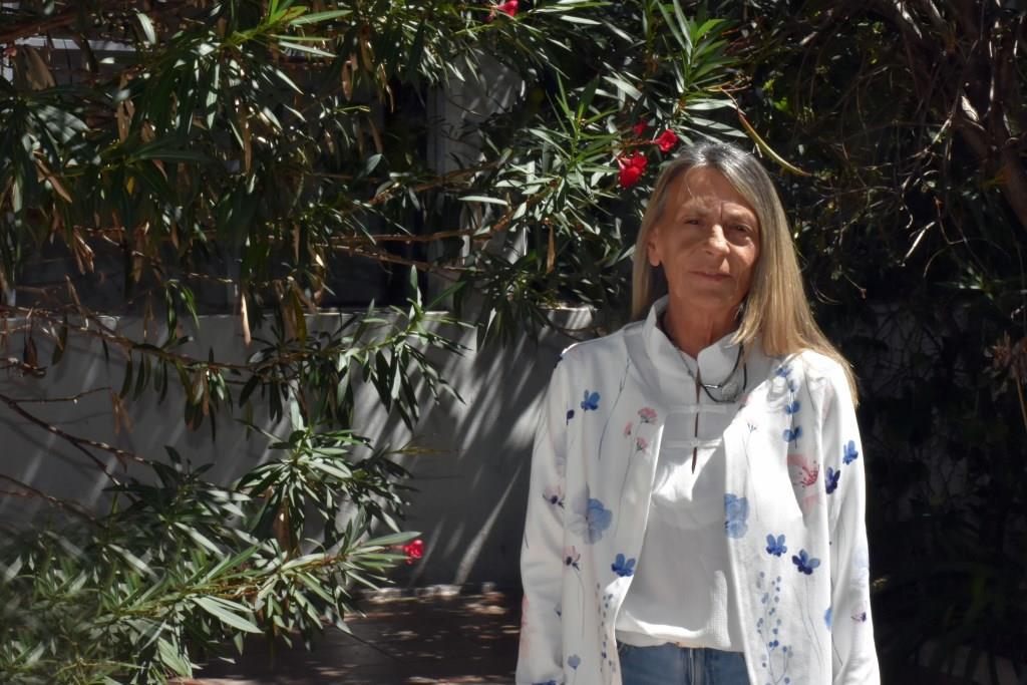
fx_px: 2225
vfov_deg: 17.5
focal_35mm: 78
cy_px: 342
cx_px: 514
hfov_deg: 26.0
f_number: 32
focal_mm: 52
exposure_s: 1/250
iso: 1600
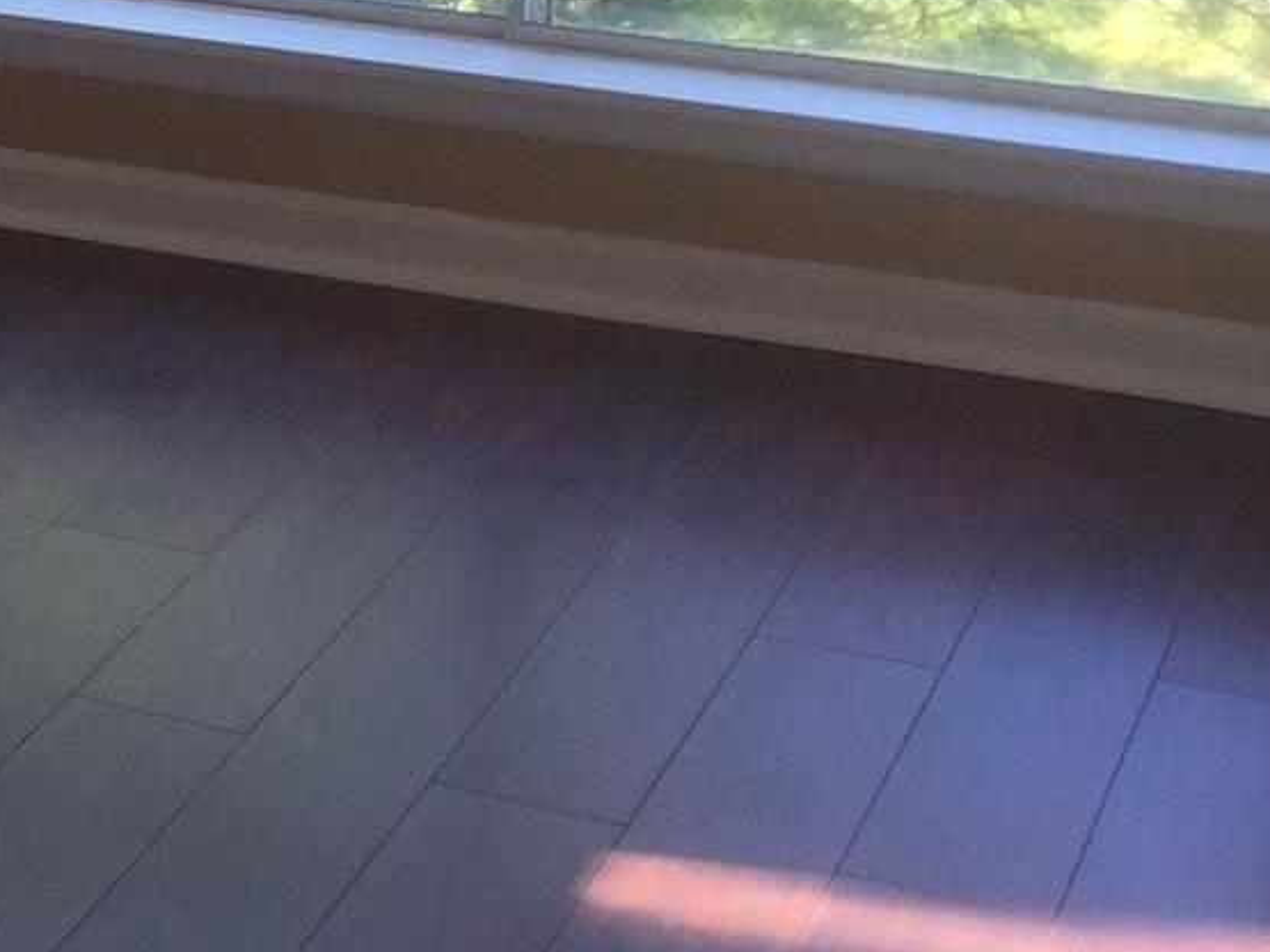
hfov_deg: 16.4
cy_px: 2
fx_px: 3925
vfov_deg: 13.6
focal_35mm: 107
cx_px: -744
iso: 50
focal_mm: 4.15
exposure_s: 1/120
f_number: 2.2
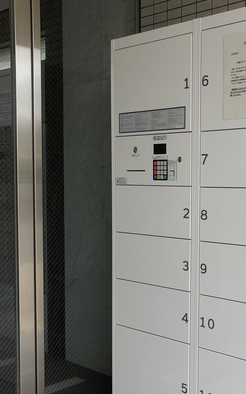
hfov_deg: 27.0
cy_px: 231
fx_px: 493
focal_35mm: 46
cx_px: 220
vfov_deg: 43.3
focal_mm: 4
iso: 20
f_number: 1.8
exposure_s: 1/750
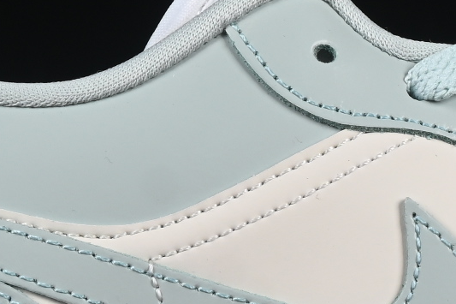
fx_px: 4964
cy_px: 170
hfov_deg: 5.2
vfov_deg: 3.5
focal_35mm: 392
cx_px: 521
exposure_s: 1/80
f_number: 8
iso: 160
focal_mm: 50
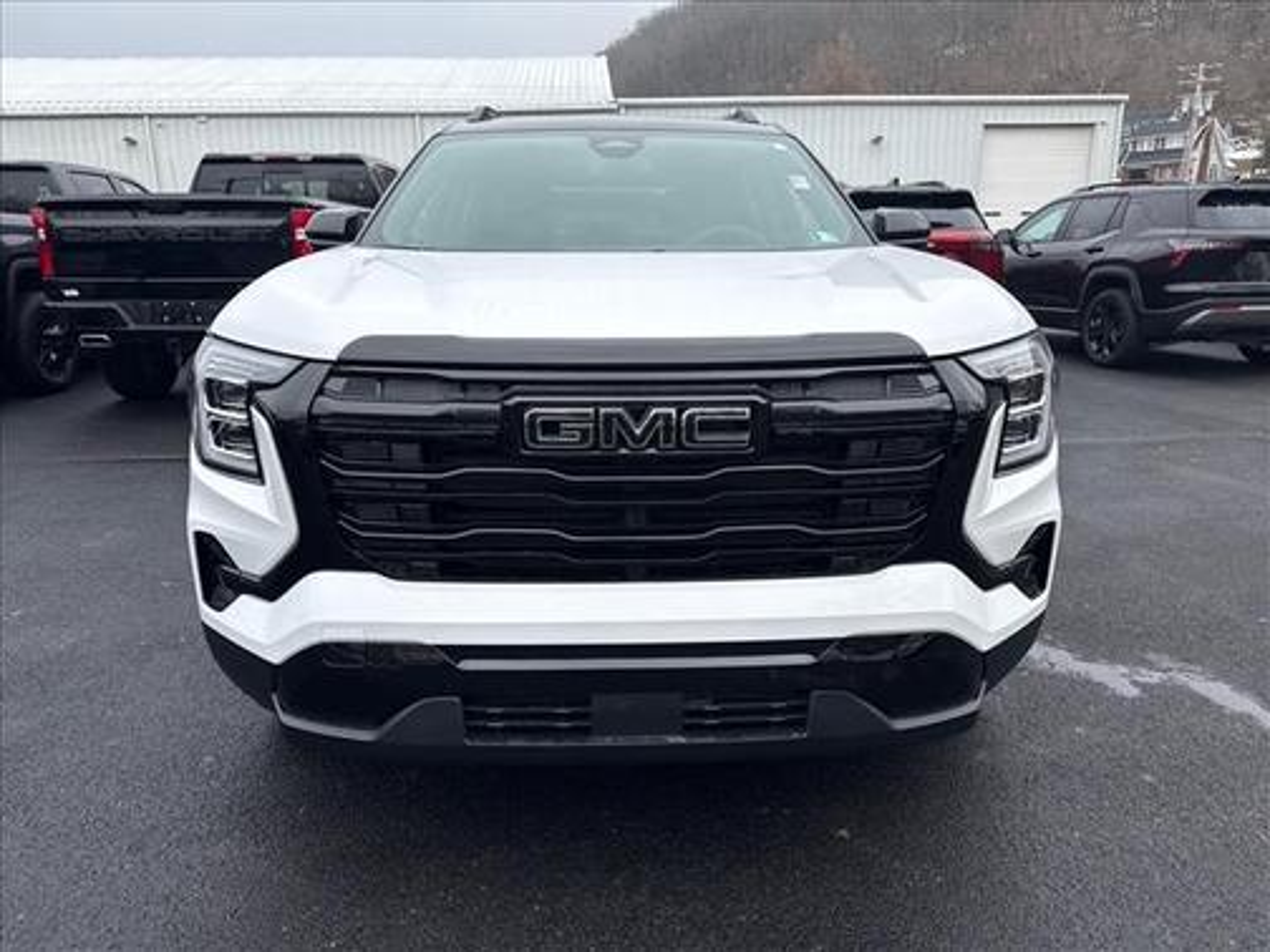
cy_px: 476
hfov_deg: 71.6
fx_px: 881
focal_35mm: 24
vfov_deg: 56.8
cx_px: 635
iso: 80
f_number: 1.78
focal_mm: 6.76
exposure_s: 1/1689
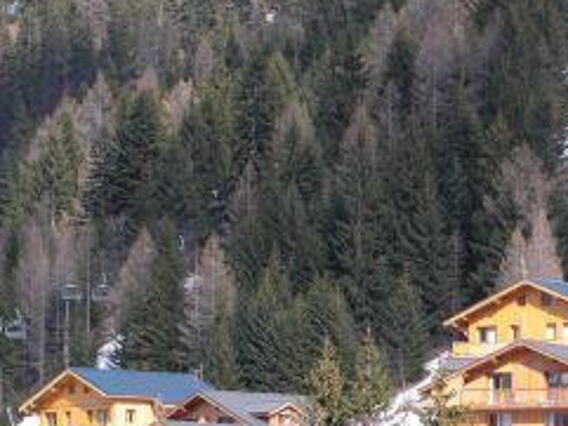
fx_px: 3595
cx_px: 297
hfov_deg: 9.0
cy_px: 311
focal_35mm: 219
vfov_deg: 6.8
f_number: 3.4
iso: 64
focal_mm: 19.8
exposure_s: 1/500
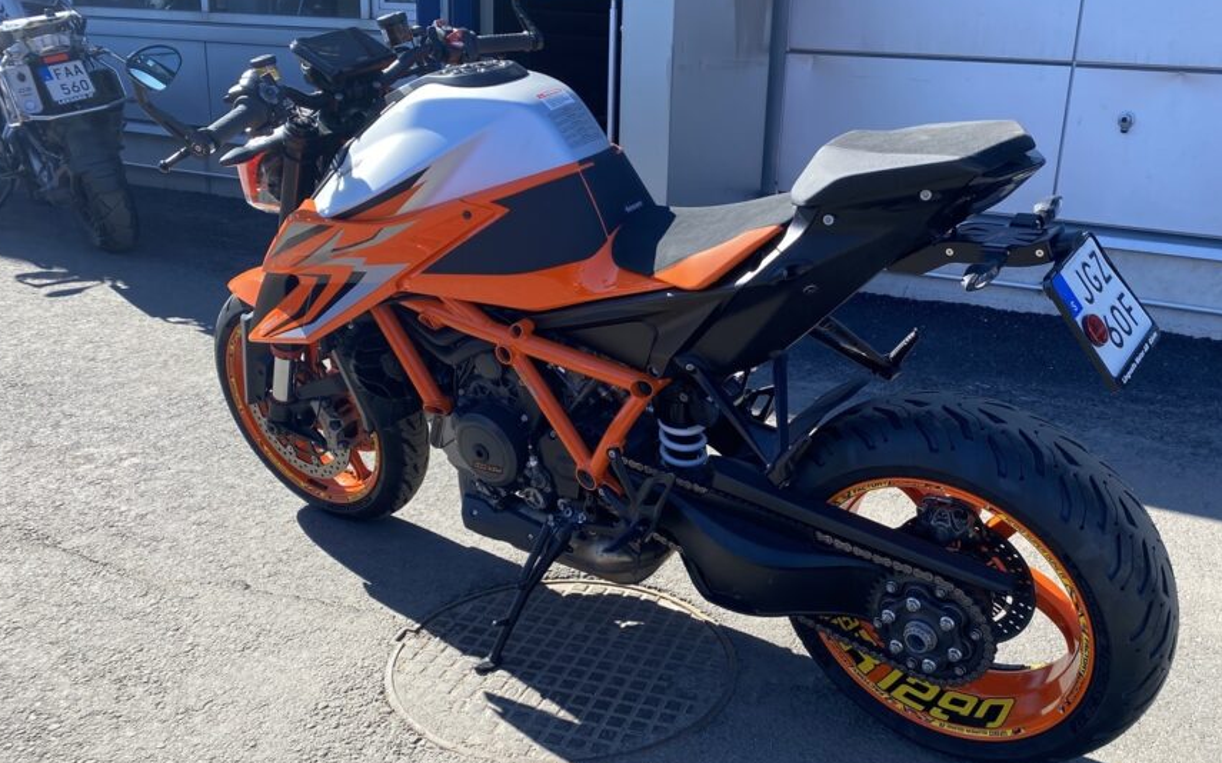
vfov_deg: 38.3
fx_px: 1099
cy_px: 396
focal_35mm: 33
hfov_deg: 58.0
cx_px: 687
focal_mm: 4.25
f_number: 1.8
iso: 32
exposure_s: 1/1025
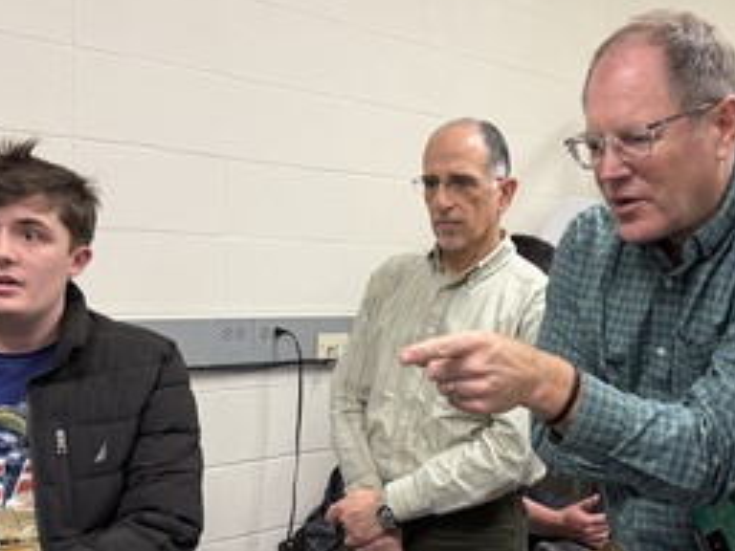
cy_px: 356
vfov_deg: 32.0
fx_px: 955
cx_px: 439
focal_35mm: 45
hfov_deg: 41.9
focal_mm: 6.76
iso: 160
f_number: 1.78
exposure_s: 1/60
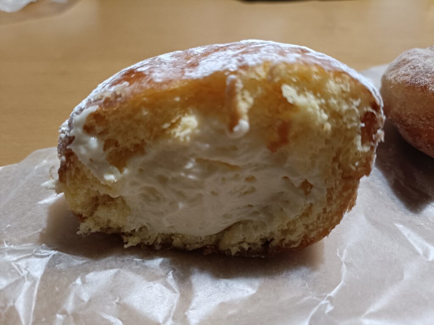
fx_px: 313
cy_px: 162
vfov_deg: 54.9
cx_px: 217
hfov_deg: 69.4
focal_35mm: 25
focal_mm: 4.7
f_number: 2.8
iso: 1250
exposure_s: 1/30
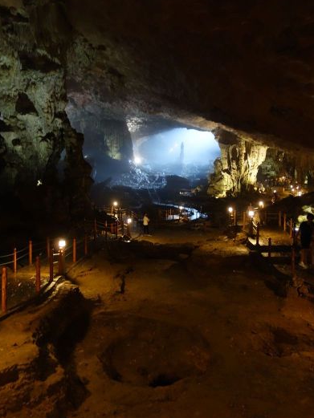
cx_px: 155
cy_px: 195
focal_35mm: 31
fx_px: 375
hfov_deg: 45.5
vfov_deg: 58.3
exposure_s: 1/25
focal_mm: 10.4
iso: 800
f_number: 1.8
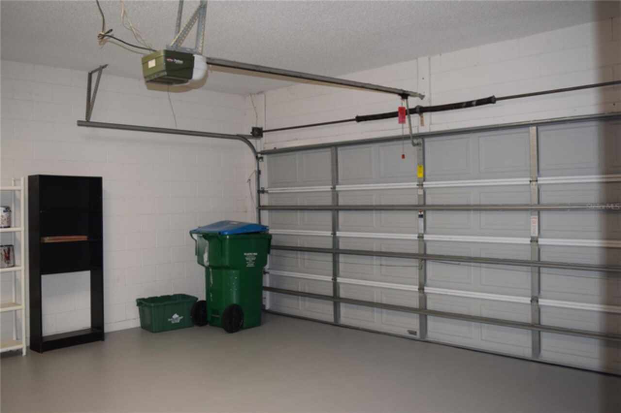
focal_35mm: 32
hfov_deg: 59.5
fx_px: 543
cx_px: 310
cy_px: 206
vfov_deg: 41.7
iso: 800
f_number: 4.5
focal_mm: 21
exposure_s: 1/80
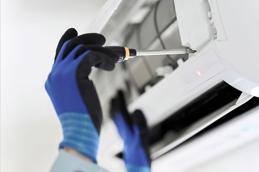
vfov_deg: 12.9
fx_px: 763
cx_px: 130
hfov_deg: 19.3
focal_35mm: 106
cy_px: 86
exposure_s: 1/125
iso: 1600
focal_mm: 106
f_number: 2.8
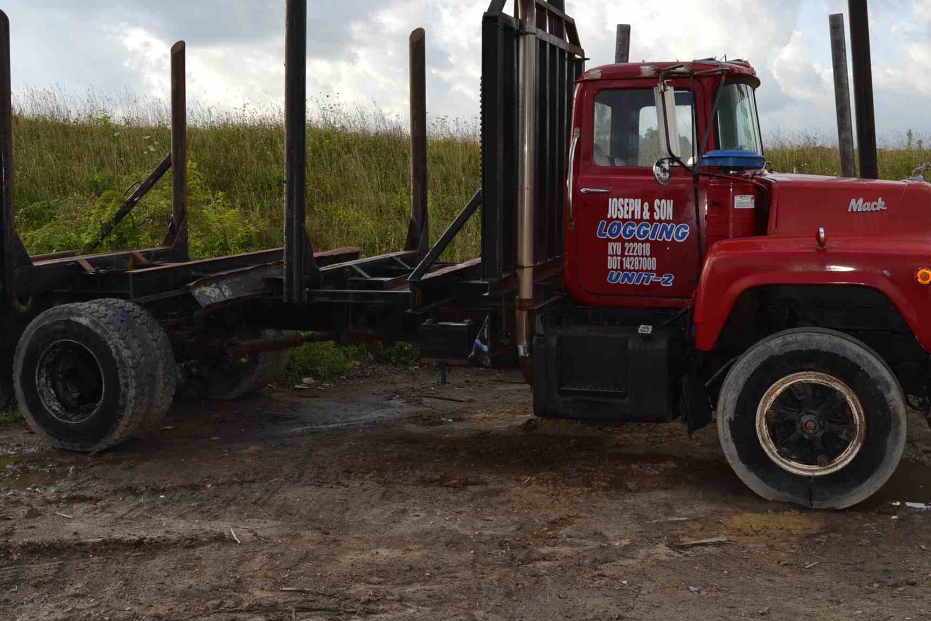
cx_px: 449
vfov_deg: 33.2
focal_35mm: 40
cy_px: 234
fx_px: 1034
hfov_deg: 48.5
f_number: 6.3
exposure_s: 1/200
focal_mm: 20
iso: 100
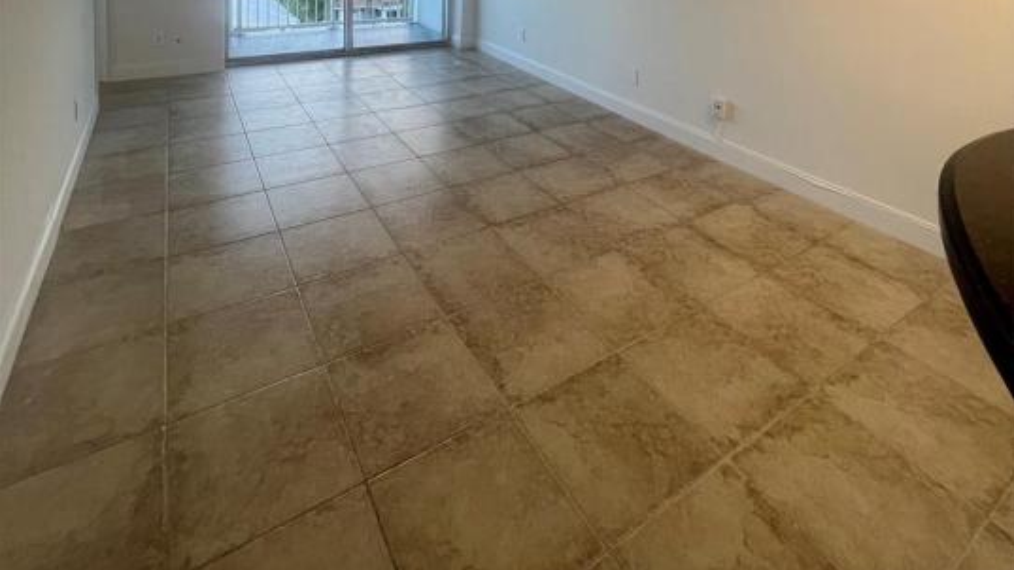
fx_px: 511
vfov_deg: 46.1
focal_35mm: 19
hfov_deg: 89.6
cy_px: -32
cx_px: 508
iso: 80
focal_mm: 1.57
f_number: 1.8
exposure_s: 1/120
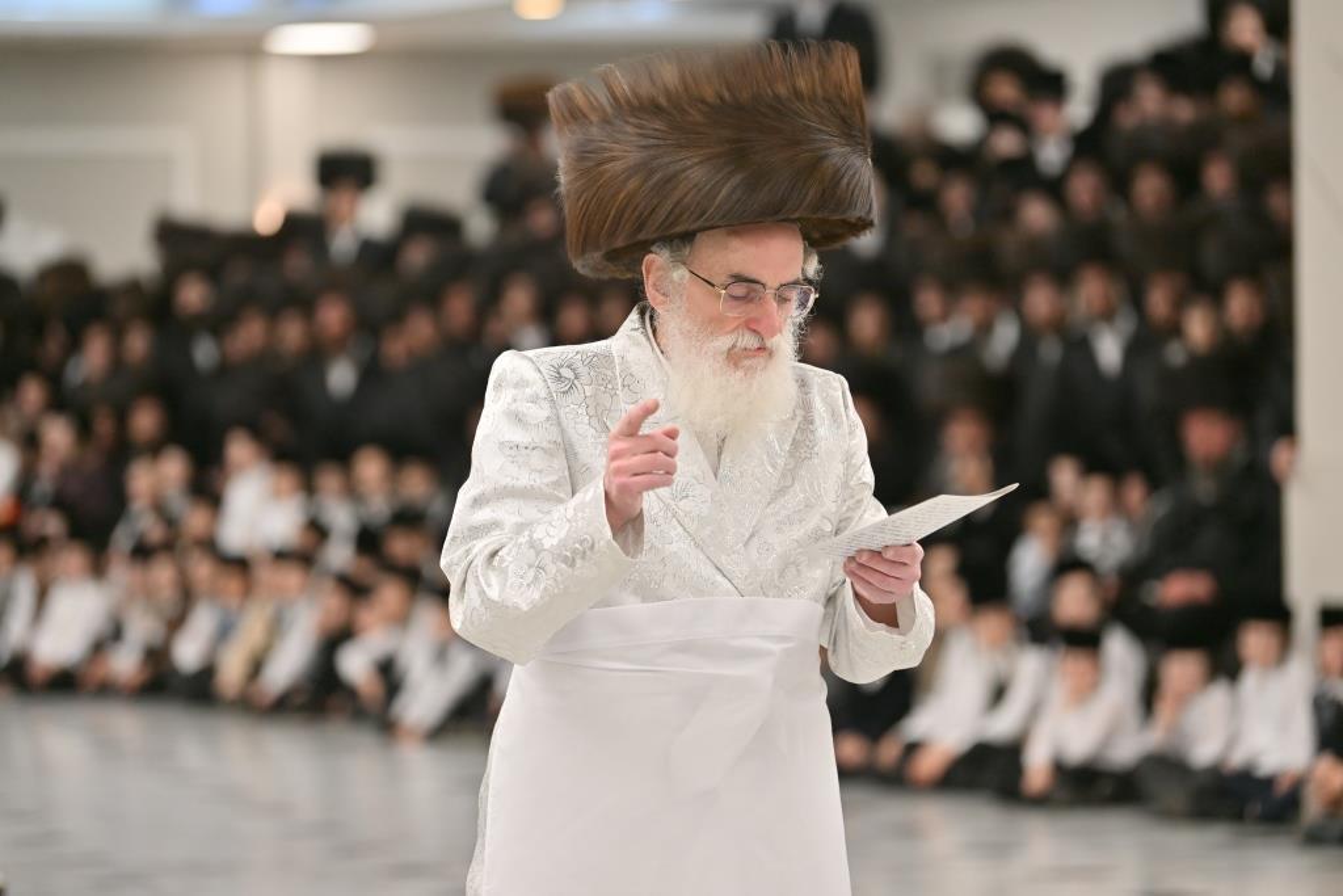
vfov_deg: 8.9
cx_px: 672
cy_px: 448
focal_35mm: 155
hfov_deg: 13.2
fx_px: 5783
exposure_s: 1/500
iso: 400
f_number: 2.8
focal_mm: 155
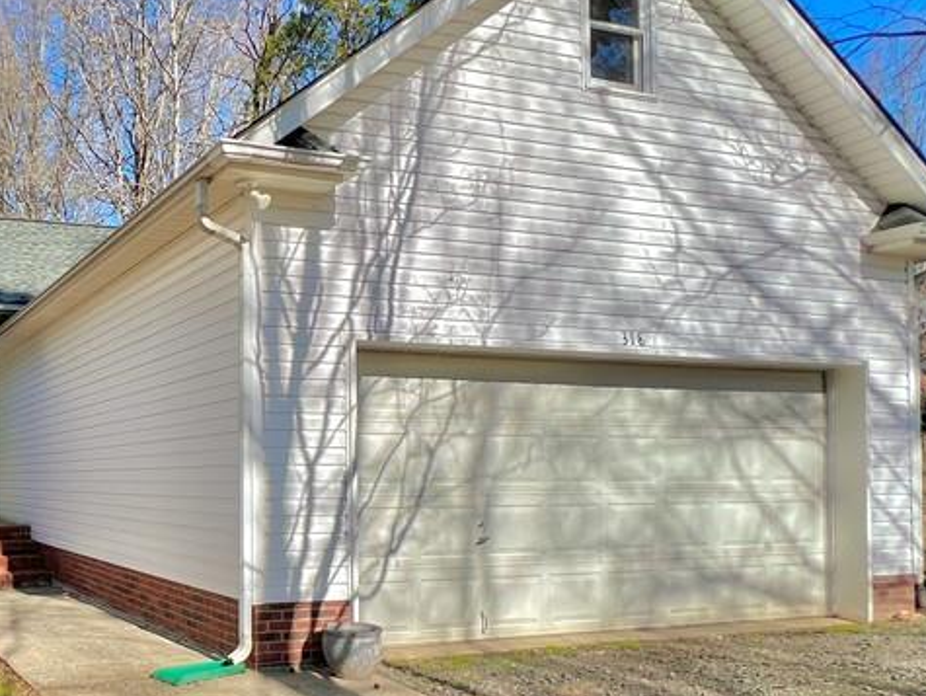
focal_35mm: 28
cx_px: 47
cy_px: 462
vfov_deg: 49.0
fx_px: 750
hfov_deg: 53.1
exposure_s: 1/1508
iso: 32
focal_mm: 1.57
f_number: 1.8
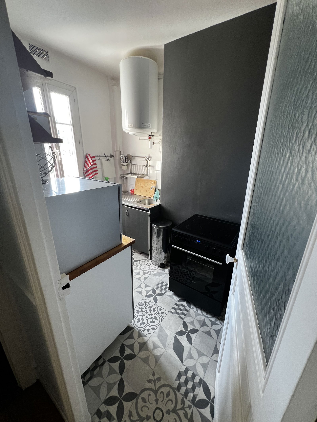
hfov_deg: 89.9
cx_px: 158
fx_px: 159
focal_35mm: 13
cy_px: 211
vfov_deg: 106.2
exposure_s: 1/99
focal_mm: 1.57
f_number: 1.8
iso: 125
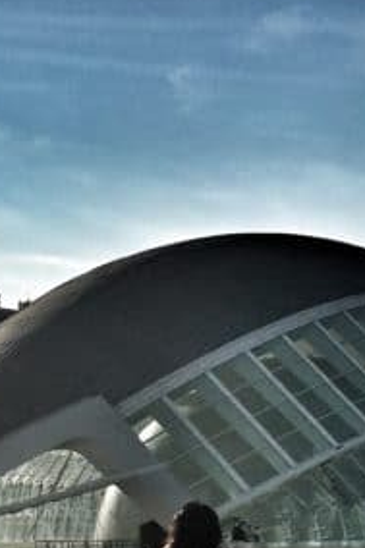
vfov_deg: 23.6
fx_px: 1294
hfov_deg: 15.6
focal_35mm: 85
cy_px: 426
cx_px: 406
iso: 25
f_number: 2.2
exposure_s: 1/5495
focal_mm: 4.15
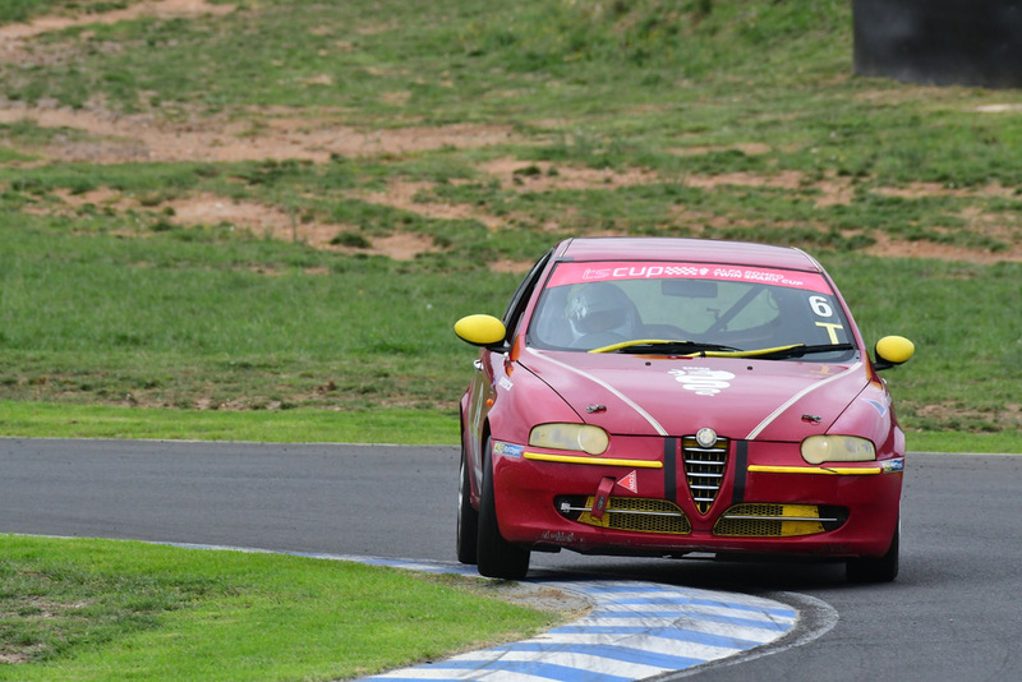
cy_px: 341
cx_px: 511
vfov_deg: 1.8
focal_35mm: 750
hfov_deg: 2.7
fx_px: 21298
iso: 1250
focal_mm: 500
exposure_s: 1/640
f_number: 11
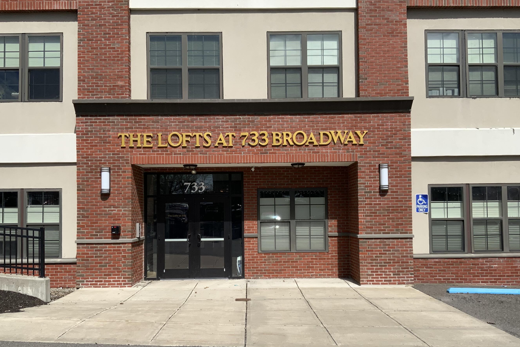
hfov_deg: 55.8
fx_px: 491
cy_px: 195
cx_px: 262
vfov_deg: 38.8
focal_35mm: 34
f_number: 1.8
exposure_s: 1/3534
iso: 16
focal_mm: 3
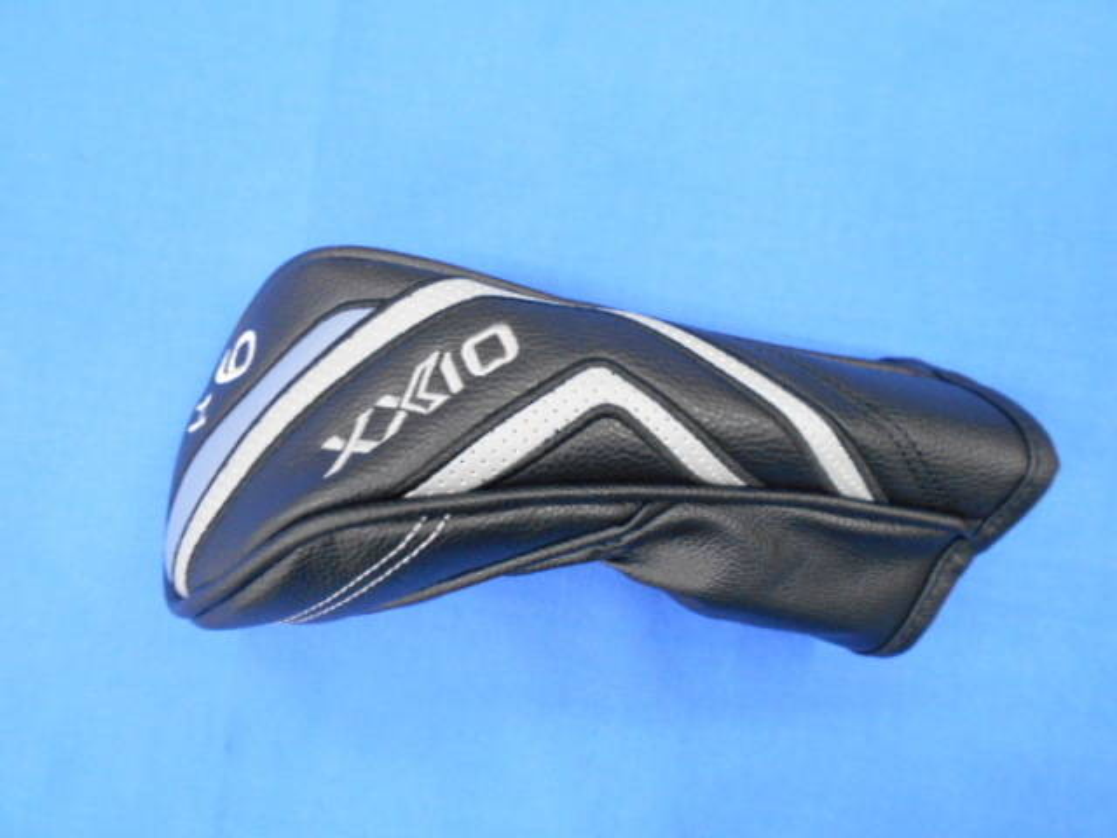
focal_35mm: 26
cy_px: 419
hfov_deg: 67.3
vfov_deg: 53.1
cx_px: 558
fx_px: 839
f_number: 3.2
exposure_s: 1/25
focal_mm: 4.6
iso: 400
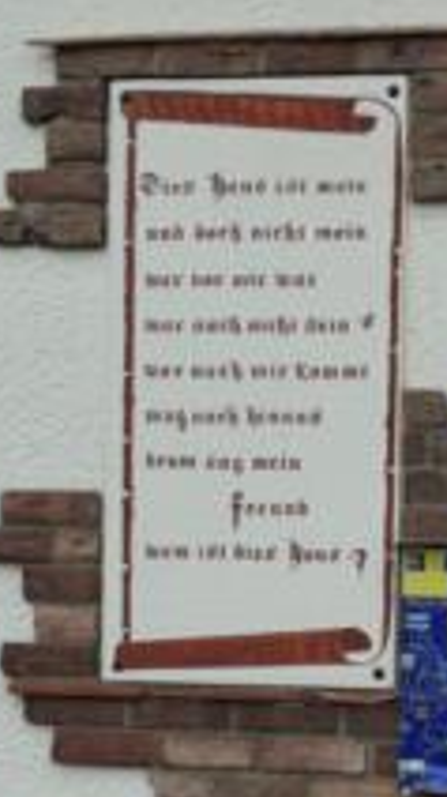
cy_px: 662
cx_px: 329
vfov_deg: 21.3
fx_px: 2089
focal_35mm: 99
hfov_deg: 12.2
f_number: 3.9
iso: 200
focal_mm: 14.7
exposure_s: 1/1000
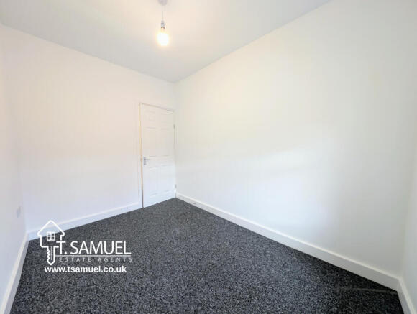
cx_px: 208
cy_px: 157
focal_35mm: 12
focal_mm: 2.23
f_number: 1.95
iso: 40
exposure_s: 1/22.4
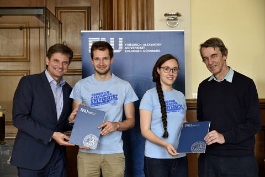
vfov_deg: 21.9
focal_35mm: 62
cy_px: 88
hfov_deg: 32.4
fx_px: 456
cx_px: 132
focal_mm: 62
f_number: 4
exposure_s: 1/60
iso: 400
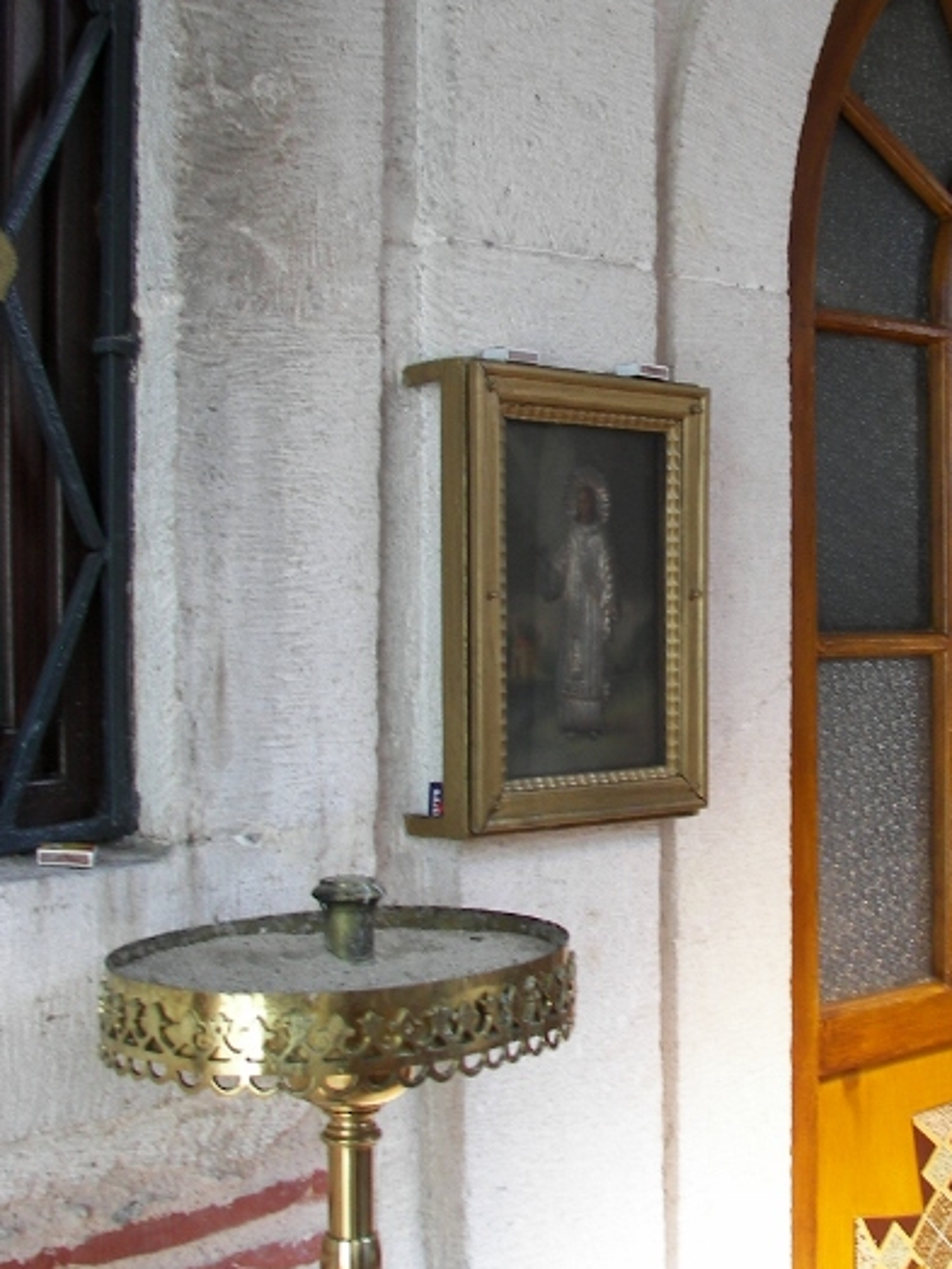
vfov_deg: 34.9
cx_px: 681
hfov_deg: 26.3
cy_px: 625
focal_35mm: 55
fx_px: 2017
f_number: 2.8
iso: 50
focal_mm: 6
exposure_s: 1/40
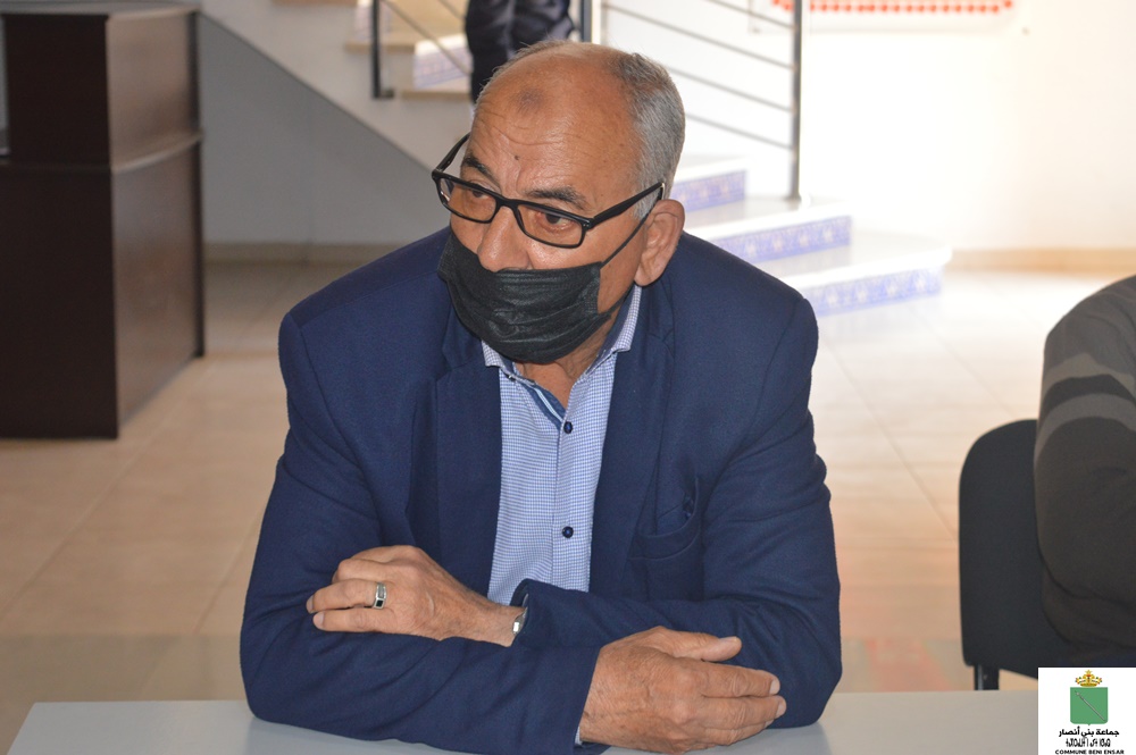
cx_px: 568
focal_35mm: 72
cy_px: 378
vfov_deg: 18.9
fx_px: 2270
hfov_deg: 28.1
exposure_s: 1/60
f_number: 5.3
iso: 1000
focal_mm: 48
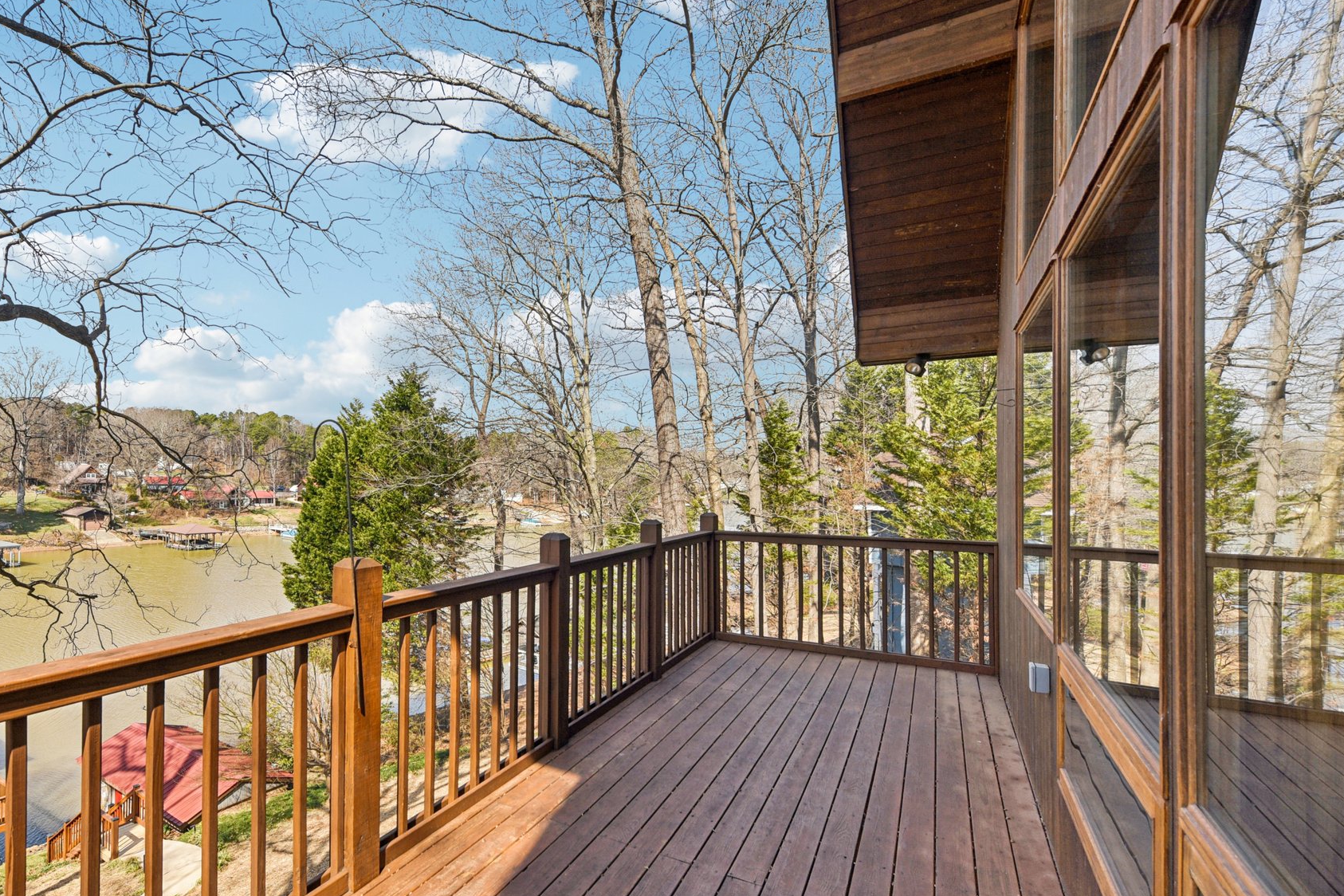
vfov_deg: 70.3
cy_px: 486
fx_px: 635
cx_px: 533
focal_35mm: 17
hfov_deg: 92.0
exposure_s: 1/320
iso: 160
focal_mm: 14
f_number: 8
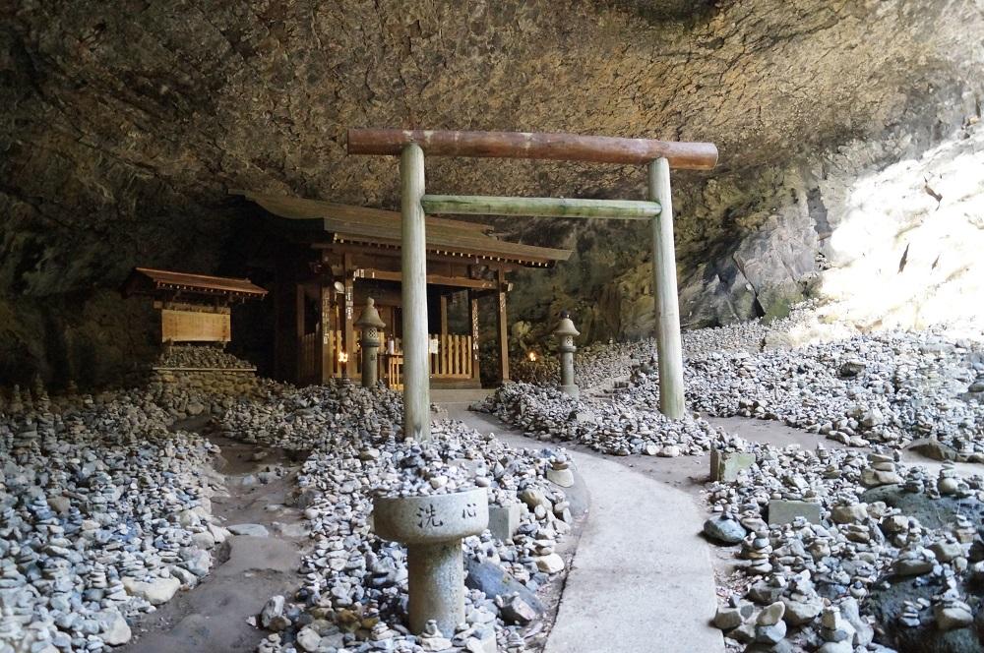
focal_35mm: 27
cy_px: 326
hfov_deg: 67.4
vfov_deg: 47.8
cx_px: 492
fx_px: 737
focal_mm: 18
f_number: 3.5
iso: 3200
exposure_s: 1/40
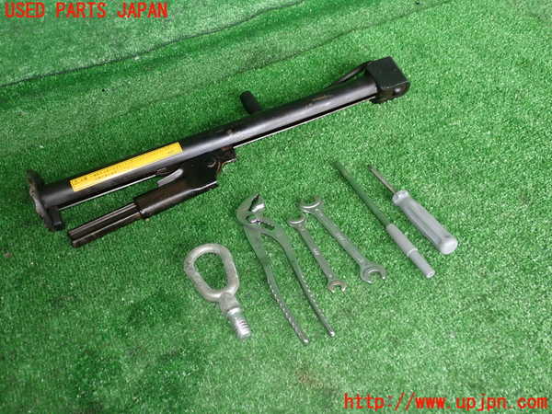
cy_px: 207
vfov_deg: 46.8
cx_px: 276
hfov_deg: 60.0
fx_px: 478
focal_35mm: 30
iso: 200
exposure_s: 1/30
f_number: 2.3
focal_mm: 5.4
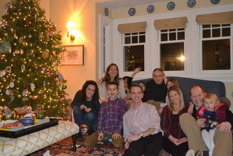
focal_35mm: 39
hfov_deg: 49.6
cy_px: 78
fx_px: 252
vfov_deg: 34.2
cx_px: 116
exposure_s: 1/60
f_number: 4.2
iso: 3200
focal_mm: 26
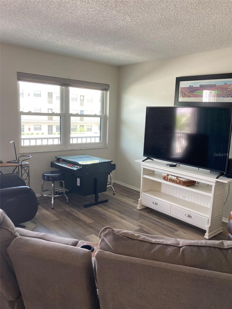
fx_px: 250
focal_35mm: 28
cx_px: 116
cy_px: 154
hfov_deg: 49.7
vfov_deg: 63.4
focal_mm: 3.99
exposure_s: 1/60
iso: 50
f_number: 1.8
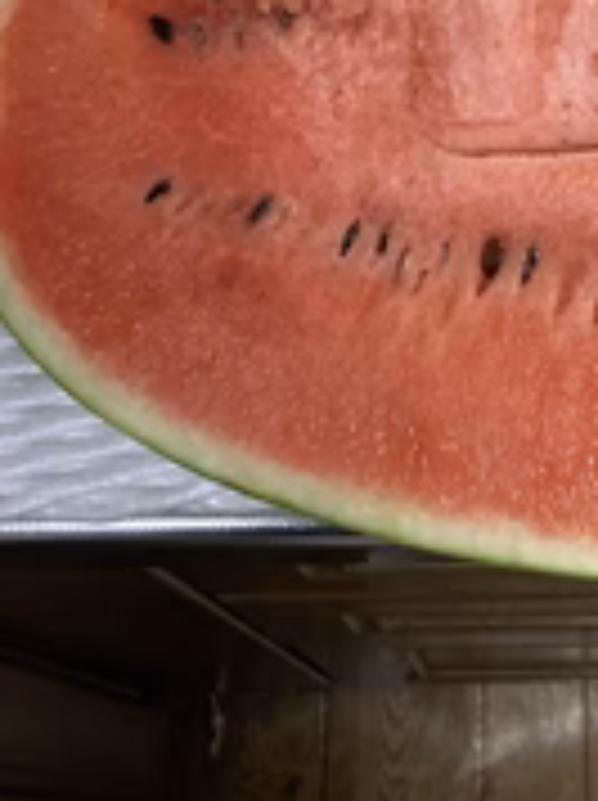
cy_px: -22
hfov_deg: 22.4
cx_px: 585
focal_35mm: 63
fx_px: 1455
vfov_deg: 28.6
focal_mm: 3.99
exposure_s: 1/60
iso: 250
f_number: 1.8
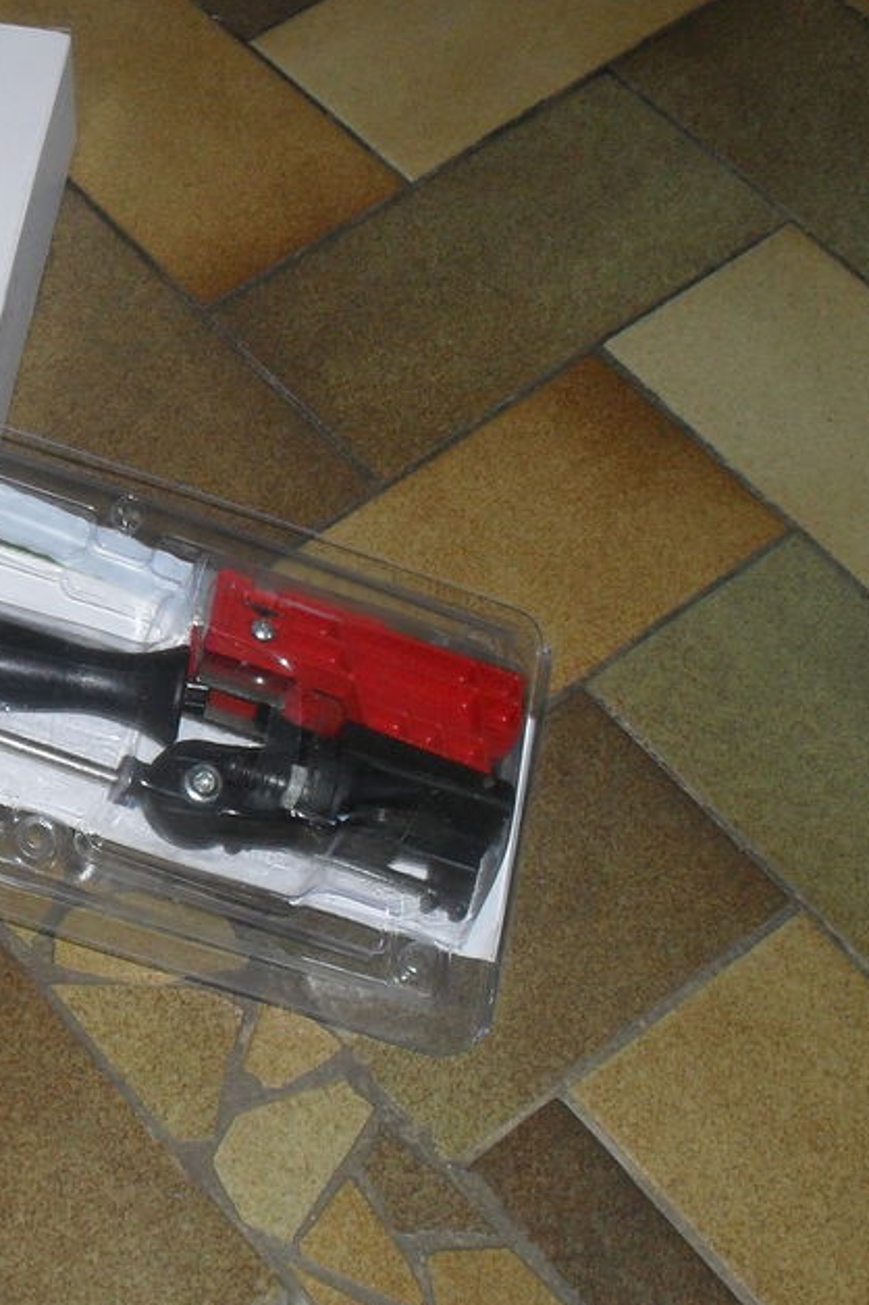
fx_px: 2102
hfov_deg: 22.6
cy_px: 719
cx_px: 27
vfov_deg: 34.5
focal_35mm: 58
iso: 200
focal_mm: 6.3
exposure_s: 1/45
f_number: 3.2
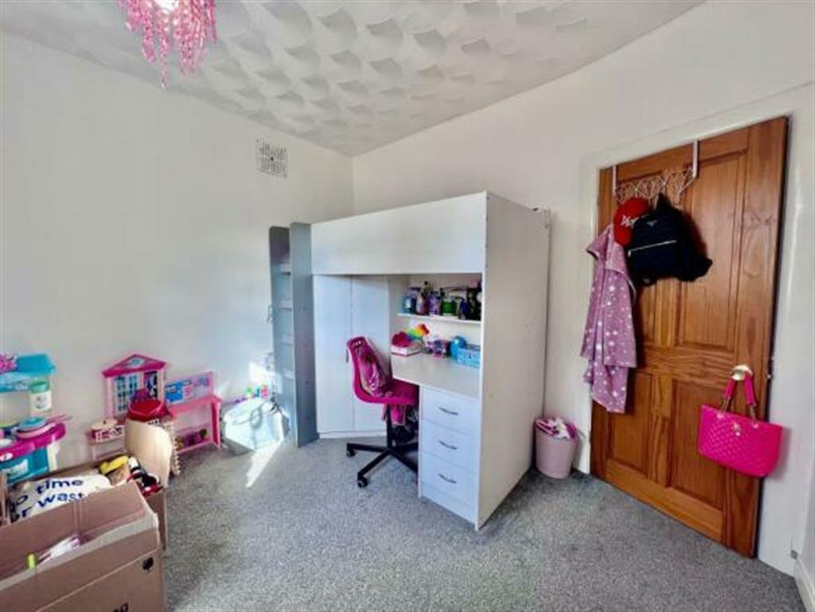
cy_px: 306
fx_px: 306
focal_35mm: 13
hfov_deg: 106.2
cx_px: 408
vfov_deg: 89.9
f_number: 1.8
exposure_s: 1/100
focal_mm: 1.57
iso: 50
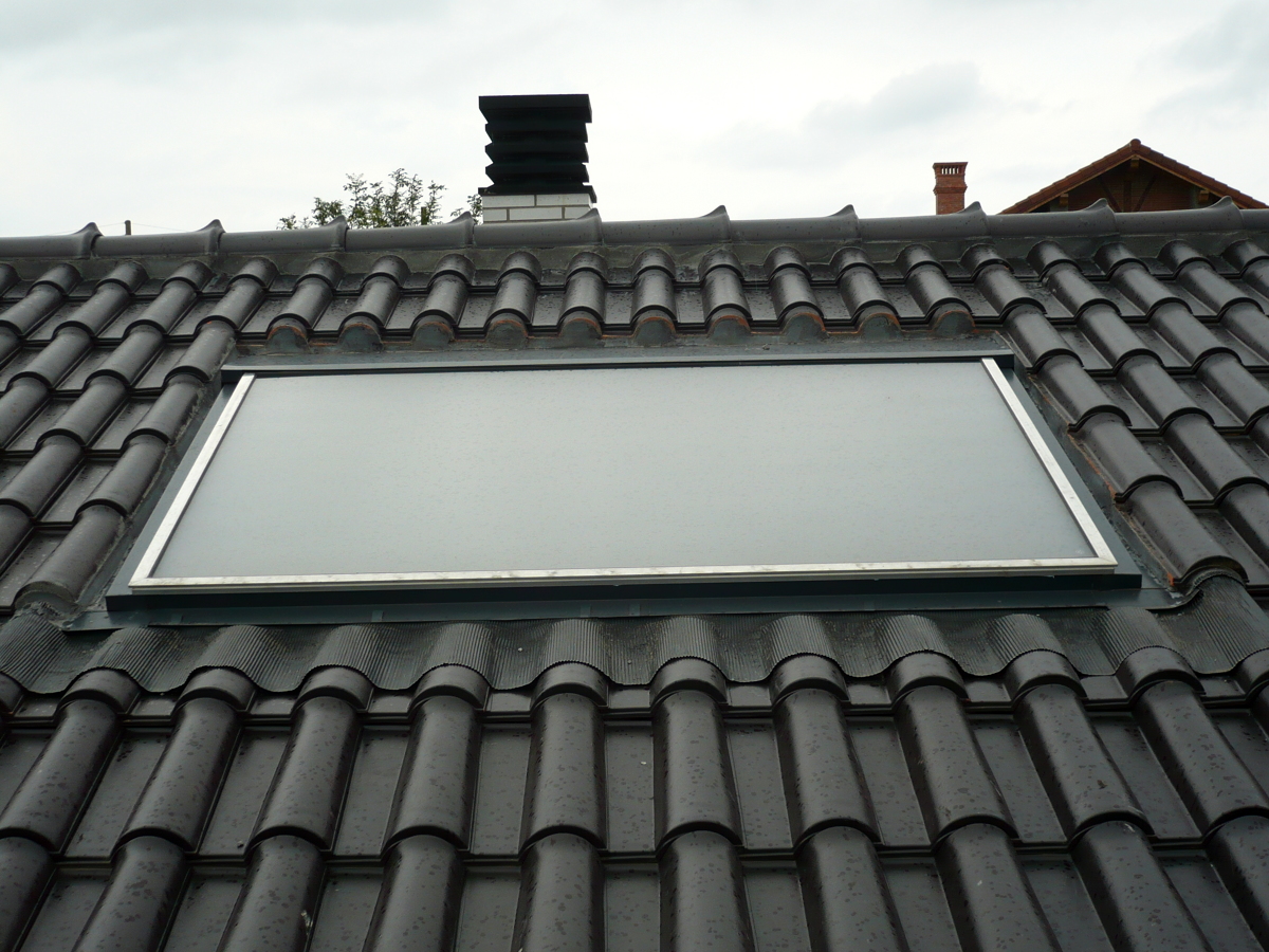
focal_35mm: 45
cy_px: 476
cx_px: 634
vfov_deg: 32.2
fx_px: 1650
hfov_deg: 42.1
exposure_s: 1/200
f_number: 3.2
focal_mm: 7.5
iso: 100
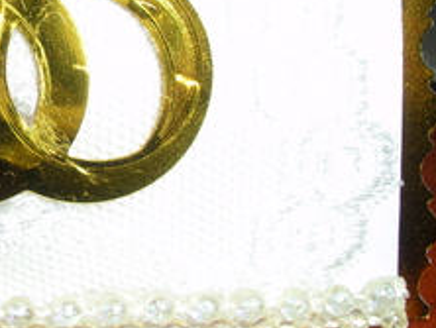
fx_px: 920
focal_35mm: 73
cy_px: 98
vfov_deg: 20.1
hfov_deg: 25.7
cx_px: 31
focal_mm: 6.3
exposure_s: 1/60
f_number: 5.6
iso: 64
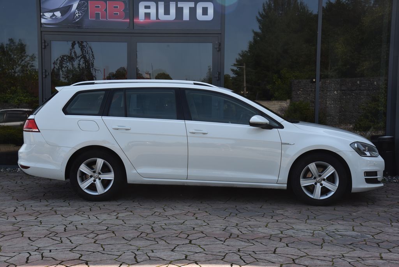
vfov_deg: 27.0
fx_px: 554
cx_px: 200
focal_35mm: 50
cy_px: 134
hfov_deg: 39.6
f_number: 9
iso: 500
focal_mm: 50
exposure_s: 1/320
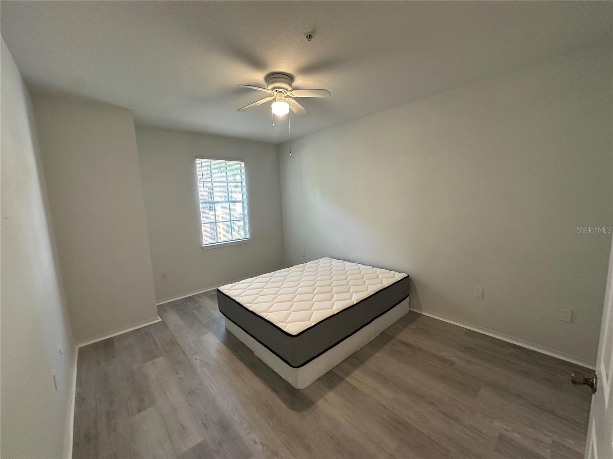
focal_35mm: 14
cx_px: 306
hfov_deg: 102.1
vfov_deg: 85.7
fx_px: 248
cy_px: 230
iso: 200
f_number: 2.2
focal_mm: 2.22
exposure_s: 1/60
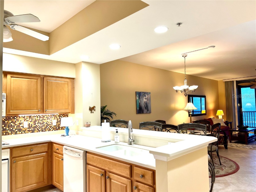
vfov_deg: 53.1
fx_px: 192
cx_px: 128
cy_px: 96
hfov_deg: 67.3
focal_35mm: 26
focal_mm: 5.7
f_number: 1.5
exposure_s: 1/60
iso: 80
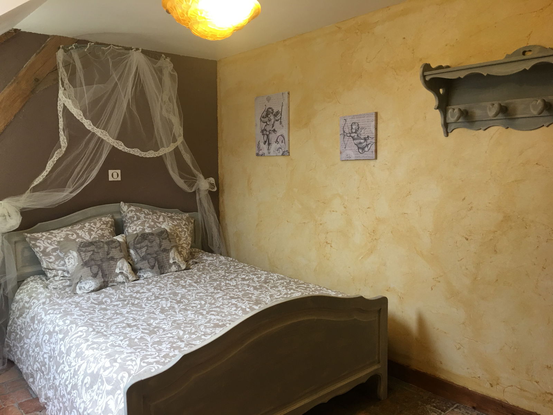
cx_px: 276
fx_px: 463
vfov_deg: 48.2
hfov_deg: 61.7
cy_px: 208
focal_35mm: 29
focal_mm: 4.15
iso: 50
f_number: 2.2
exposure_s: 1/17
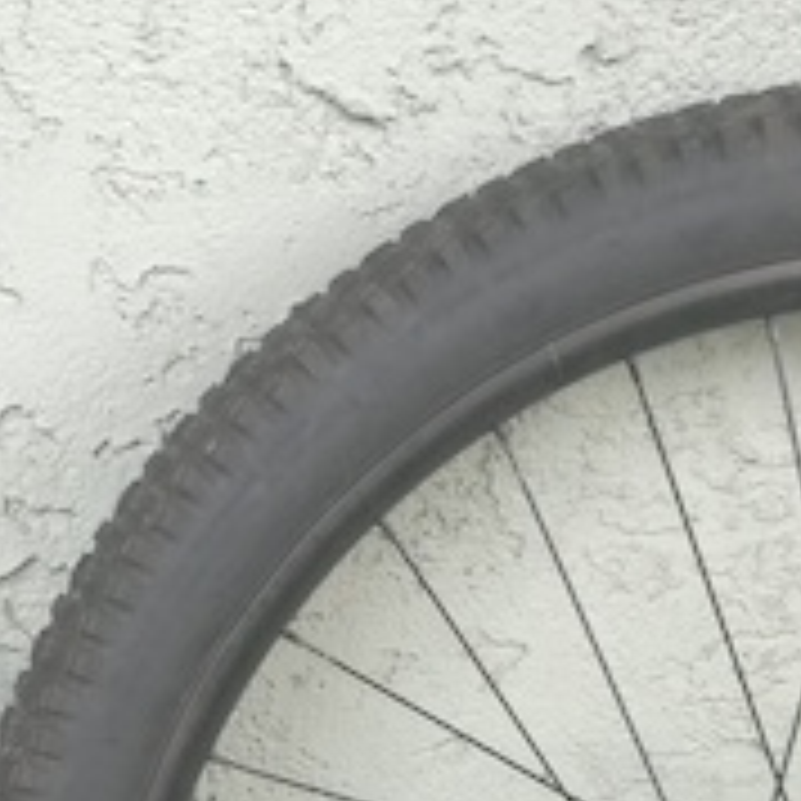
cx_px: -148
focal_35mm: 111
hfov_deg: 15.2
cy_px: 1188
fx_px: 2906
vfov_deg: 14.6
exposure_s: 1/33
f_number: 2
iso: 200
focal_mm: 4.26
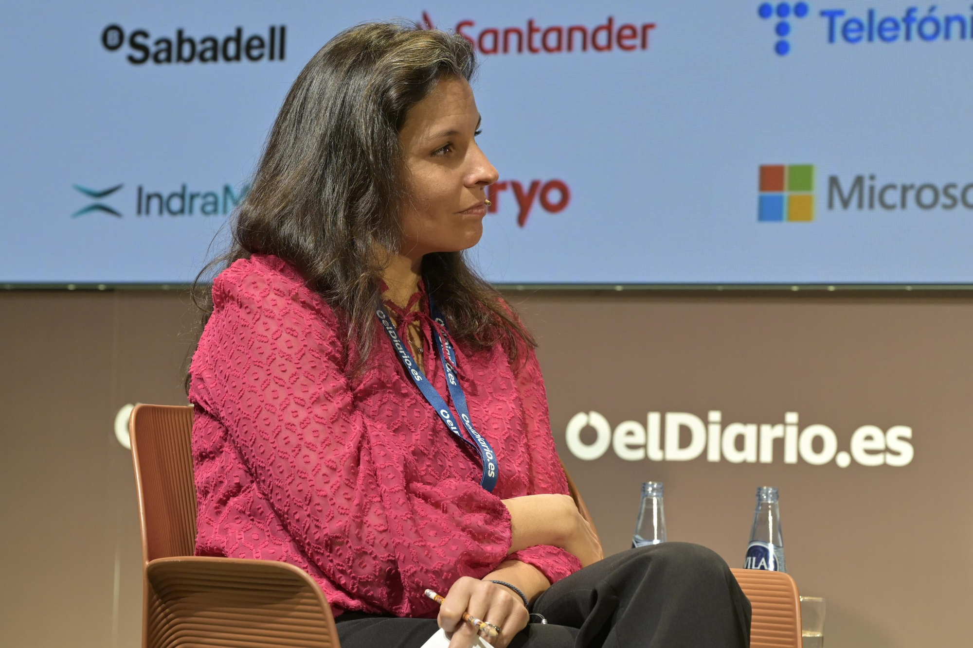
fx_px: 3432
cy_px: 324
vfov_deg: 10.8
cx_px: 486
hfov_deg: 16.1
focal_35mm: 127
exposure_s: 1/80
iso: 400
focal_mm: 85
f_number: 5
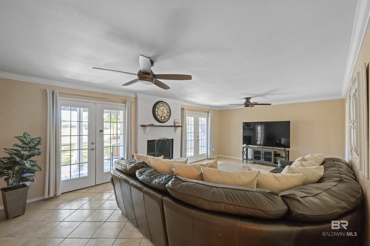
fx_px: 144
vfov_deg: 81.1
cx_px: 185
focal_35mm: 14
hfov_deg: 104.3
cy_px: 123
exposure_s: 1/40
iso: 3200
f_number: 10
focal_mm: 14
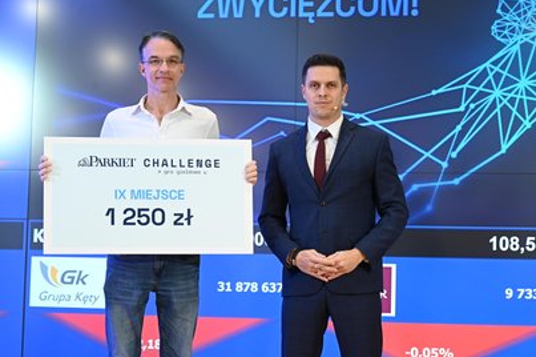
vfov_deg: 15.7
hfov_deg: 23.4
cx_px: 273
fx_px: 1294
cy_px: 176
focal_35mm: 87
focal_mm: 85
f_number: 5
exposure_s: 1/125
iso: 3200
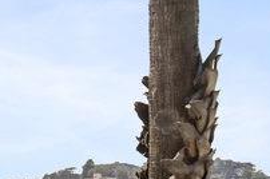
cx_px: -406
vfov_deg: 3.9
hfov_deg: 5.6
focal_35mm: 351
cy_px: 266
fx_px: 2628
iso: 400
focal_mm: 59
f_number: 11
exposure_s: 1/1600
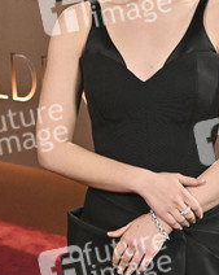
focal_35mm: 62
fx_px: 503
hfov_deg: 24.4
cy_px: 70
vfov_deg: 30.0
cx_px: 143
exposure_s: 1/320
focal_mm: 35
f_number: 5.6
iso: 2500
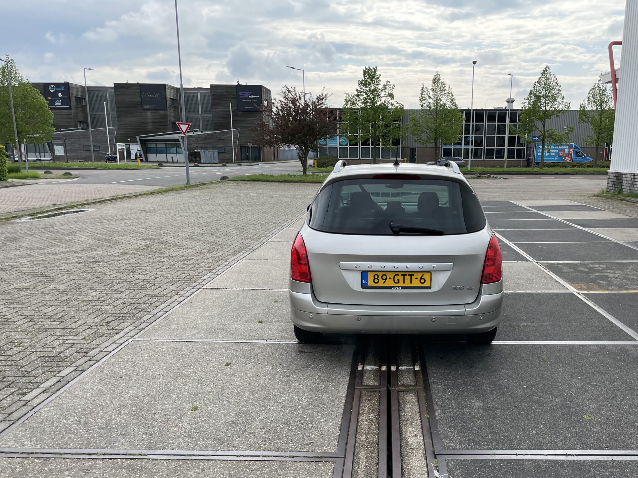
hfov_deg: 56.4
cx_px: 382
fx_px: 590
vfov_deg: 43.9
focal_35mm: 32
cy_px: 290
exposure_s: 1/1825
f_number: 1.6
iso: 32
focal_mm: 4.2
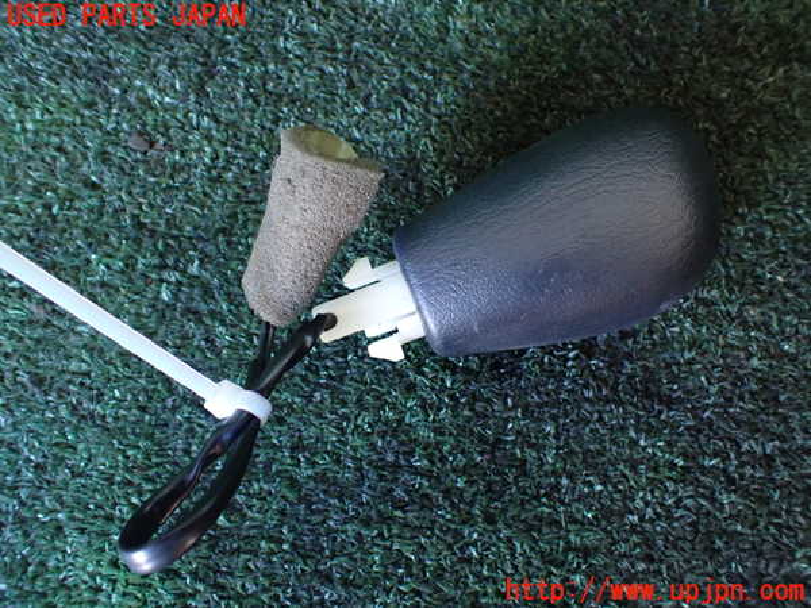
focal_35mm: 30
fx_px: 703
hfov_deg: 60.0
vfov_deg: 46.8
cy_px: 304
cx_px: 406
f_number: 2.3
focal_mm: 5.4
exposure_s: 1/30
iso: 800
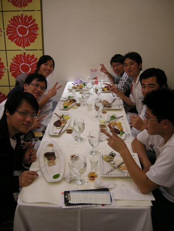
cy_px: 116
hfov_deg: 39.7
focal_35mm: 36
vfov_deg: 51.4
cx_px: 87
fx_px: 241
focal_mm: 7.5
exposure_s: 1/27
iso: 200
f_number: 2.7
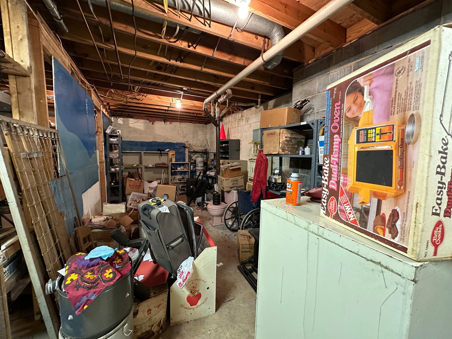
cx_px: 226
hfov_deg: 102.1
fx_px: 183
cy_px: 170
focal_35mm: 14
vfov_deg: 85.7
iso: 640
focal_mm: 2.22
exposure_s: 1/60
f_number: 2.2
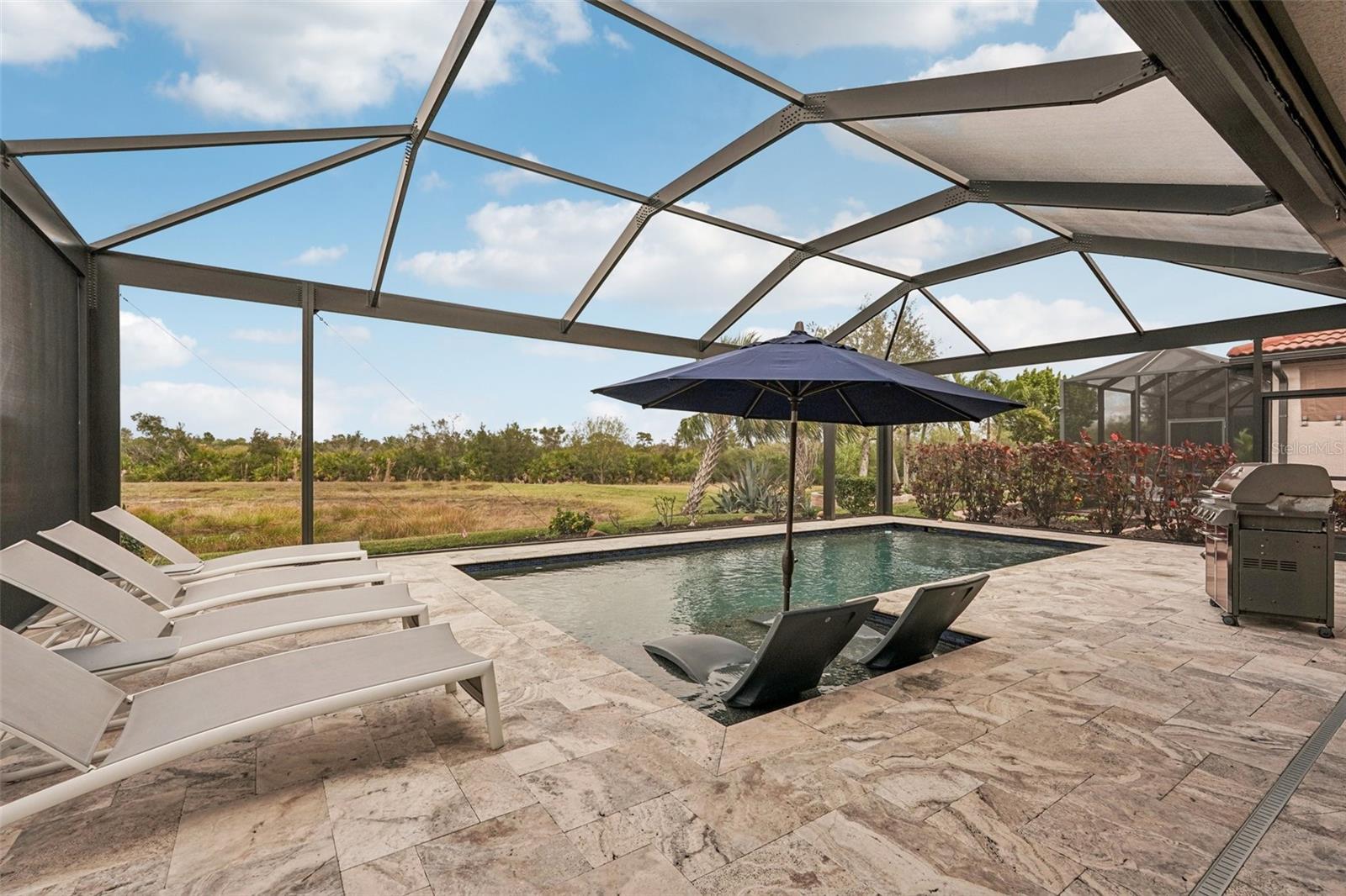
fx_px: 598
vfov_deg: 73.7
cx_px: 673
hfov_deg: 96.7
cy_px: 448
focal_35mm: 16
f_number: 8
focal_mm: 16
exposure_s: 1/400
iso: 400
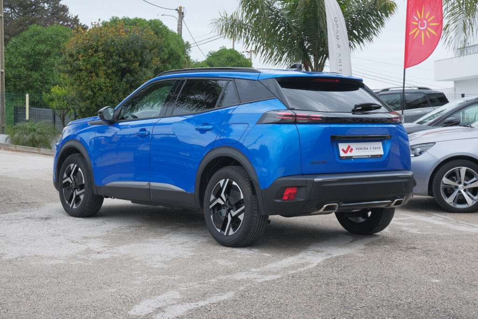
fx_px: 890
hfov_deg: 30.1
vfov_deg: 20.3
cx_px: 239
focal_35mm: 67
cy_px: 160
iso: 160
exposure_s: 1/100
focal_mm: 44.5
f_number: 9
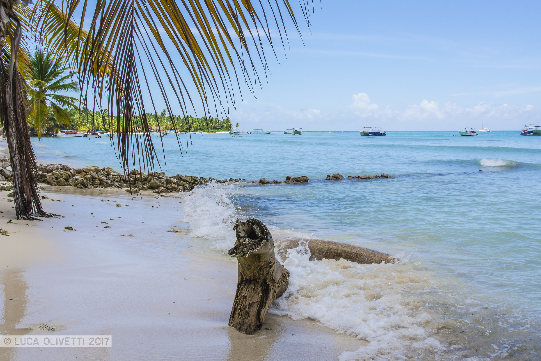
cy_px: 180
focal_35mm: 36
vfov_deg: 36.9
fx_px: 541
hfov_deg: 53.1
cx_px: 270
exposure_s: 1/500
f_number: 11
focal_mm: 24
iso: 400
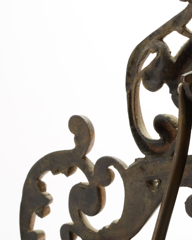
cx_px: 206
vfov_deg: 13.7
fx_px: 1000
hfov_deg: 10.8
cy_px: 107
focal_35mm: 141
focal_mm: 55
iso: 100
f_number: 18
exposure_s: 1/160
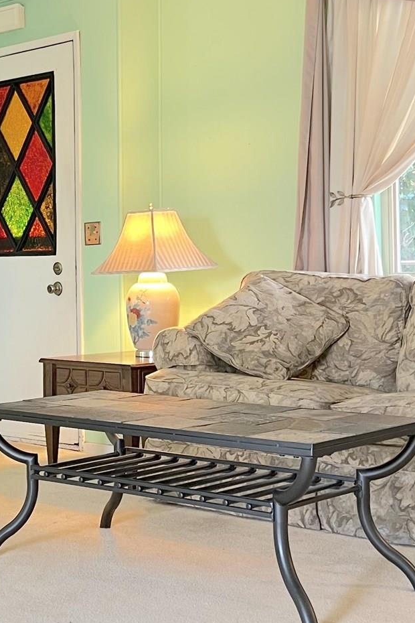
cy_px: 250
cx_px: 15
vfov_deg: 30.0
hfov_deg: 19.8
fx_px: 1158
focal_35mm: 67
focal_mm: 5.7
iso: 400
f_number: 1.5
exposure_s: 1/60
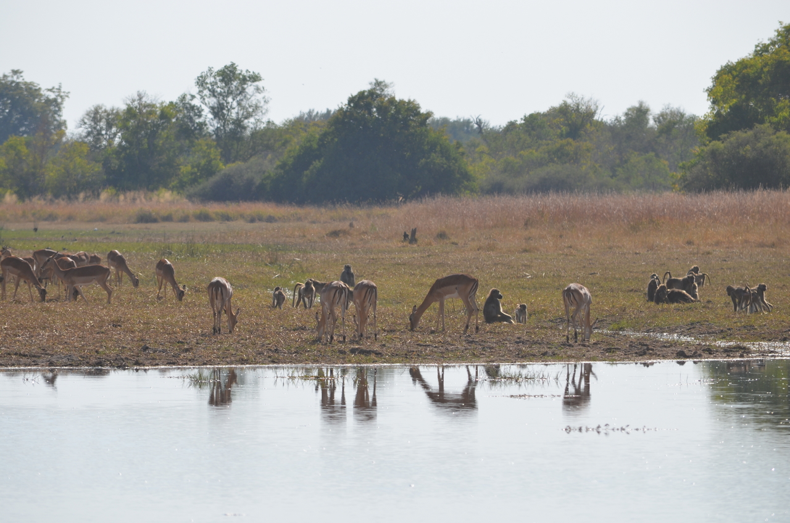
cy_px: 262
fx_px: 7884
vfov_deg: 3.8
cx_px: 395
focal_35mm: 360
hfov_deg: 5.7
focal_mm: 240
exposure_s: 1/800
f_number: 7.1
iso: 200
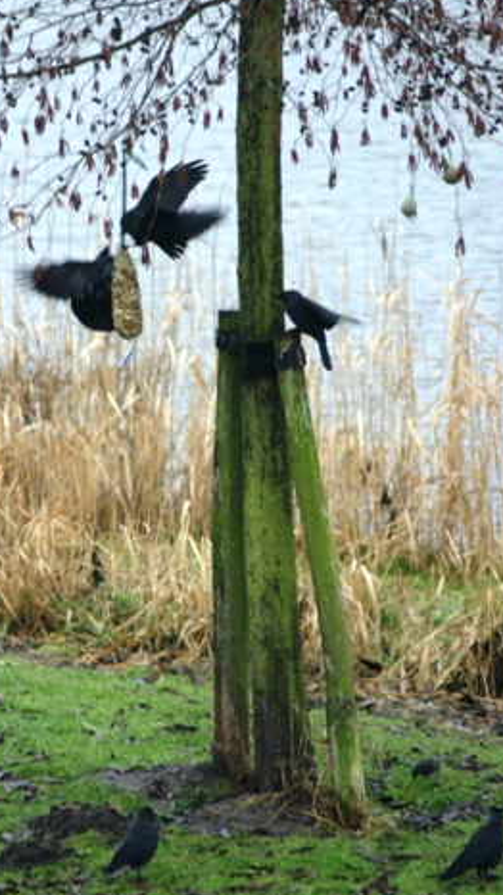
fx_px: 15347
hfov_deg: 1.9
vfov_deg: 3.3
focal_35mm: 647
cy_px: 309
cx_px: 168
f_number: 5.6
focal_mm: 300
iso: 800
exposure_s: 1/100
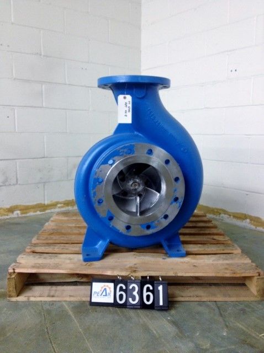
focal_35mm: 35
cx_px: 132
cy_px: 176
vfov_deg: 52.7
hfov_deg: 40.6
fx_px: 357
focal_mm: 4.28
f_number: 2.4
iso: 160
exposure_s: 1/20
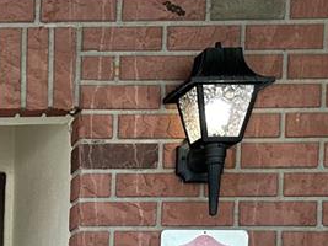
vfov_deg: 14.7
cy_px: 386
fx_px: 871
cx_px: -188
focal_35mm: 92
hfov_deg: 18.5
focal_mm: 6.86
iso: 64
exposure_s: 1/230
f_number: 1.78
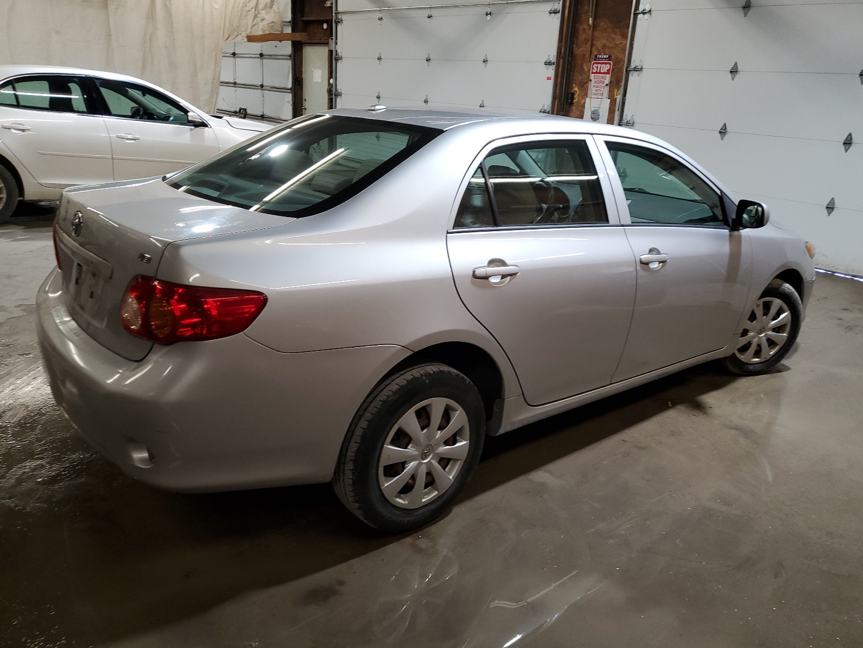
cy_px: 324
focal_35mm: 26
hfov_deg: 67.3
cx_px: 432
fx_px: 648
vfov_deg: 53.1
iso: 100
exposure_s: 1/60.2
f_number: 1.5
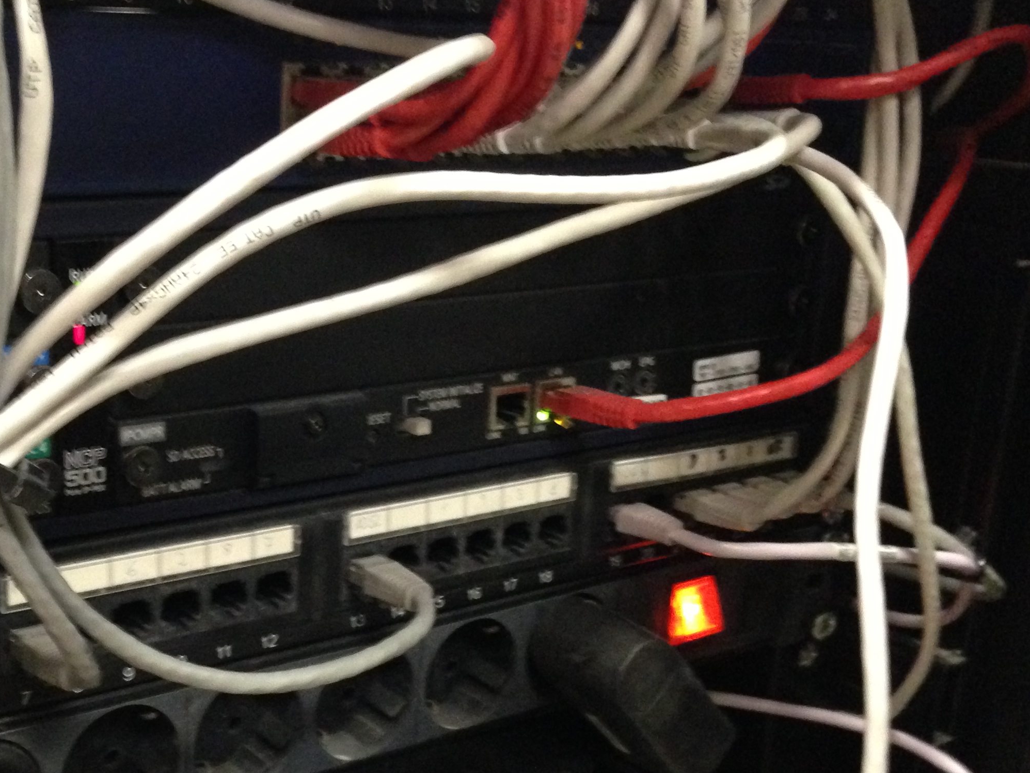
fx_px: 1607
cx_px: 246
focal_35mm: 54
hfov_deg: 34.7
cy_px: 465
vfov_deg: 27.0
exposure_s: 1/15
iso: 500
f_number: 2.4
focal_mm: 4.13
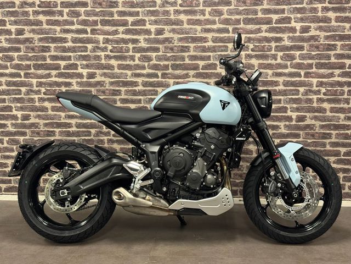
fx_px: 487
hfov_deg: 39.7
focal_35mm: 48
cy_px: 132
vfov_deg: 30.3
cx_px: 176
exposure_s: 1/33
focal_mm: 6.76
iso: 320
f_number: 1.78
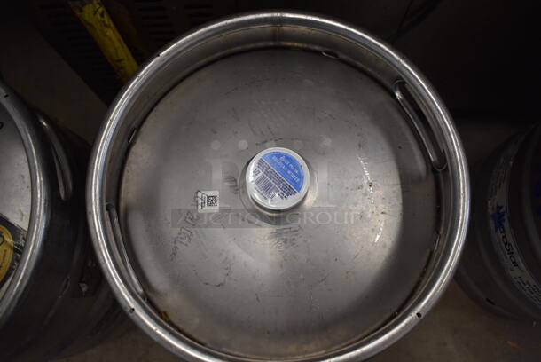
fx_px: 406
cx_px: 270
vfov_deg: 48.0
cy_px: 181
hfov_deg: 67.3
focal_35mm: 27
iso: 800
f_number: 3.5
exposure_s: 1/200
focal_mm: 18
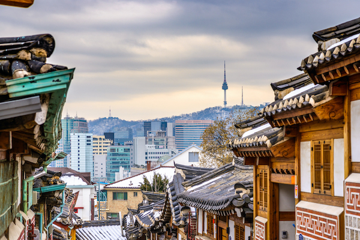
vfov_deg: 16.1
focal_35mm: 85
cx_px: 180
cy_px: 120
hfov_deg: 23.9
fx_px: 850
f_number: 8
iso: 100
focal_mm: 85
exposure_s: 1/160
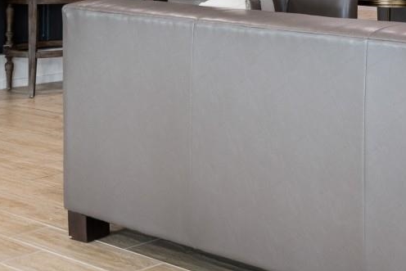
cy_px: -111
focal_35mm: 98
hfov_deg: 20.2
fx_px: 1105
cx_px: 397
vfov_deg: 13.3
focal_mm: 20
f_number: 5.6
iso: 100
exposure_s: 1/2
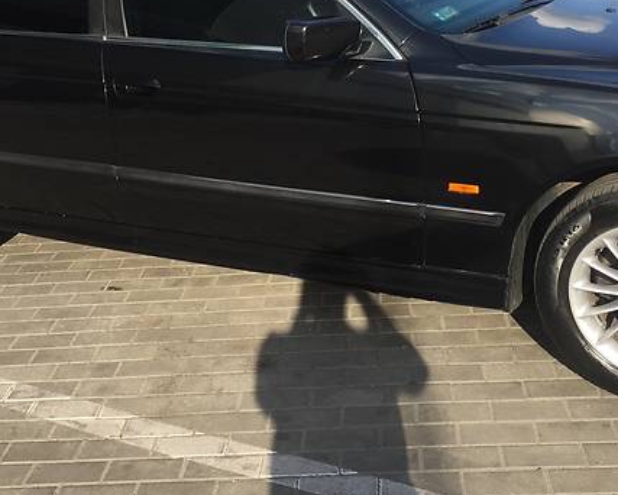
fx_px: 970
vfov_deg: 28.0
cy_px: 90
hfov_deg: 35.3
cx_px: 323
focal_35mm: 53
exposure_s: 1/1068
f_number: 2.2
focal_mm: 4.2
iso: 32
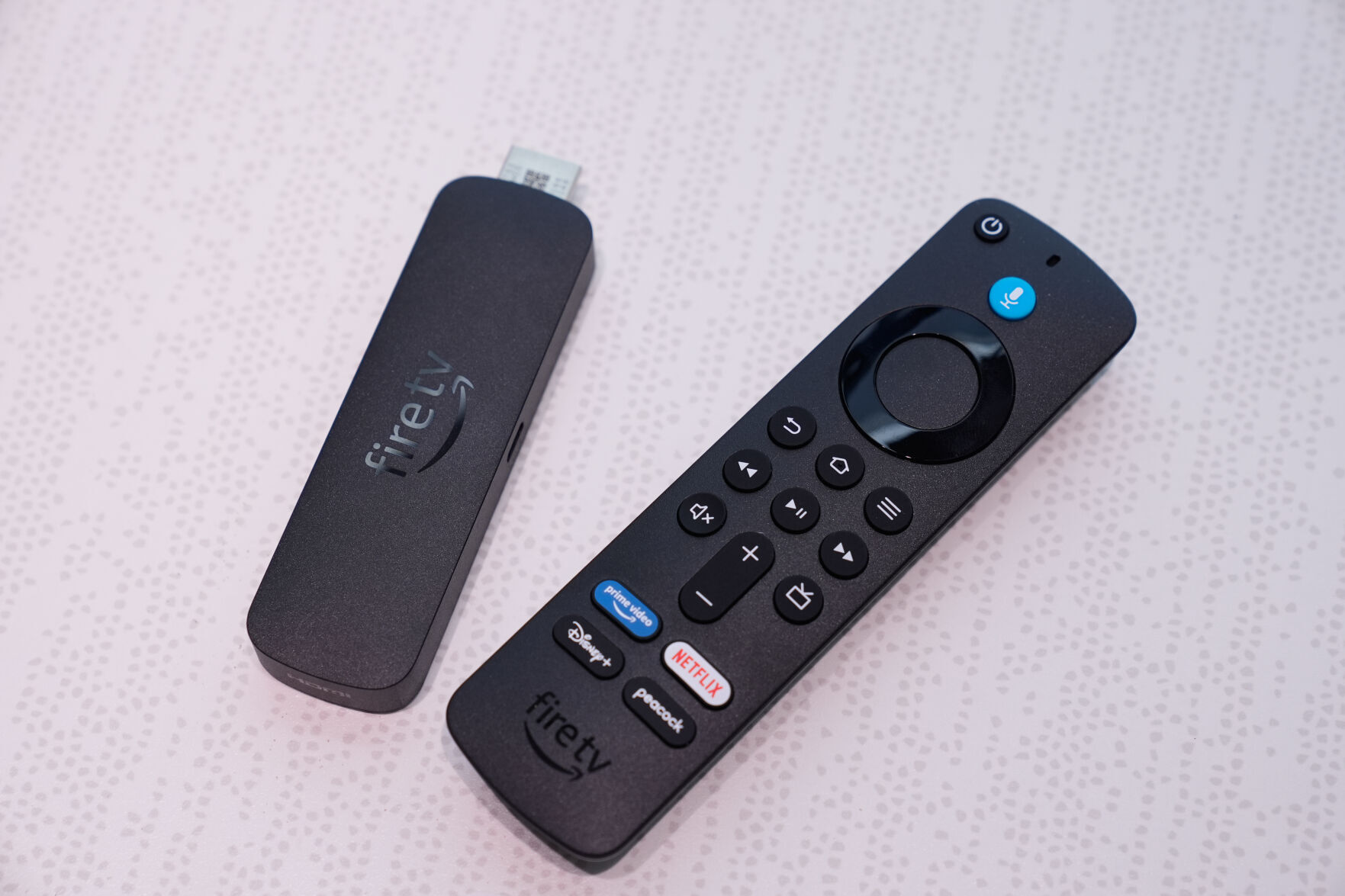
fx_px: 2615
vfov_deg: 19.5
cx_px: 672
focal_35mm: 70
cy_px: 448
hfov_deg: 28.8
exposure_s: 1/400
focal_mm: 70
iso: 800
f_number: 5.6
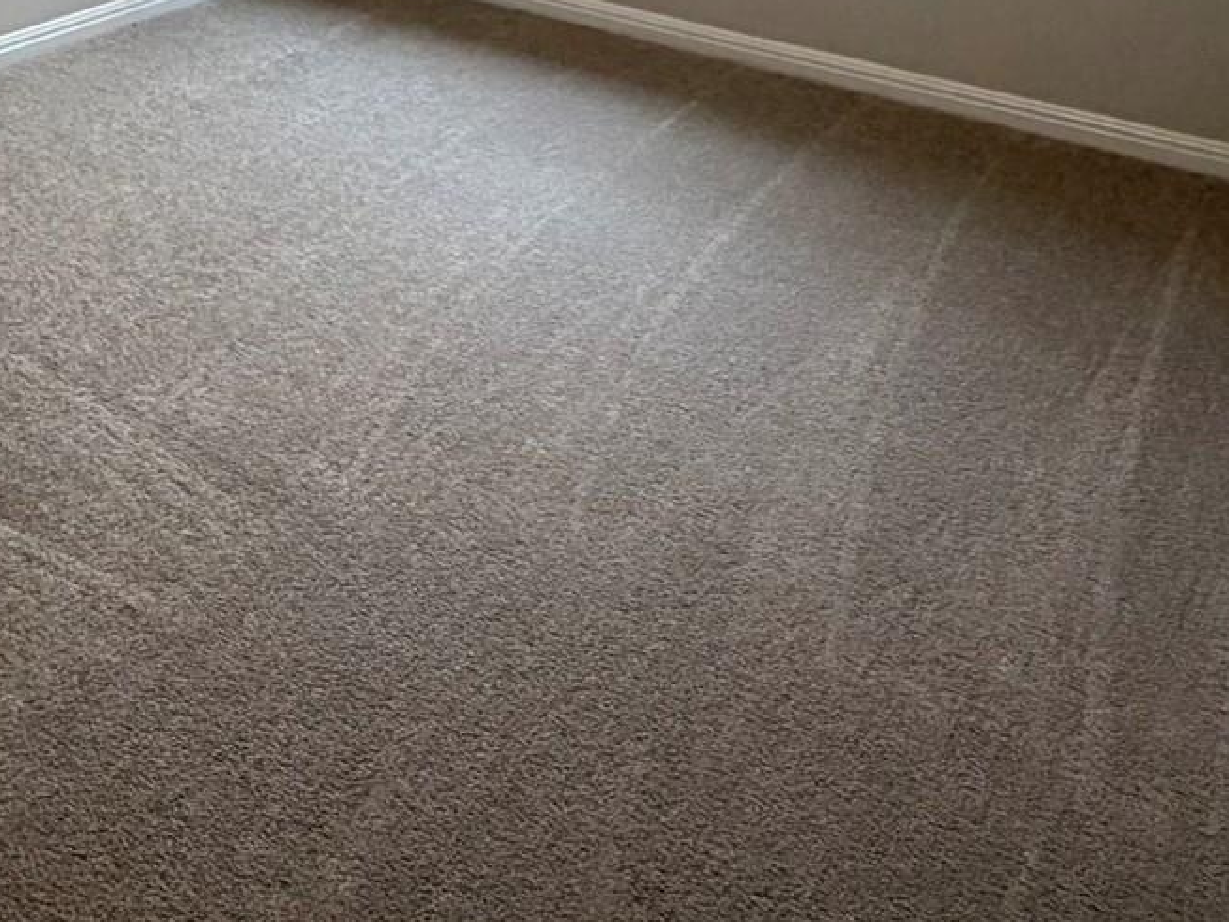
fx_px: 1562
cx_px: 311
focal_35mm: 44
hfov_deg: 41.7
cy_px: -266
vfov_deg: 27.6
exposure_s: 1/60
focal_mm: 2.22
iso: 250
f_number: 2.2
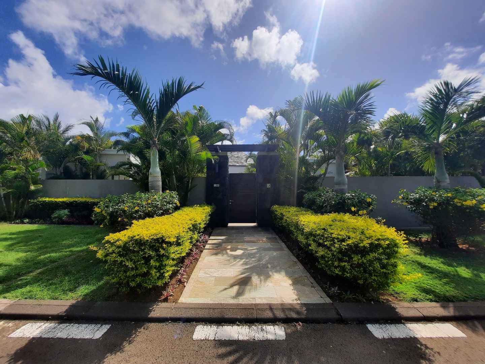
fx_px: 182
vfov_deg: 89.9
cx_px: 242
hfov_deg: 106.2
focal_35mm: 13
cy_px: 182
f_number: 2.2
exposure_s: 1/2198
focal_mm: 1.74
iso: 40
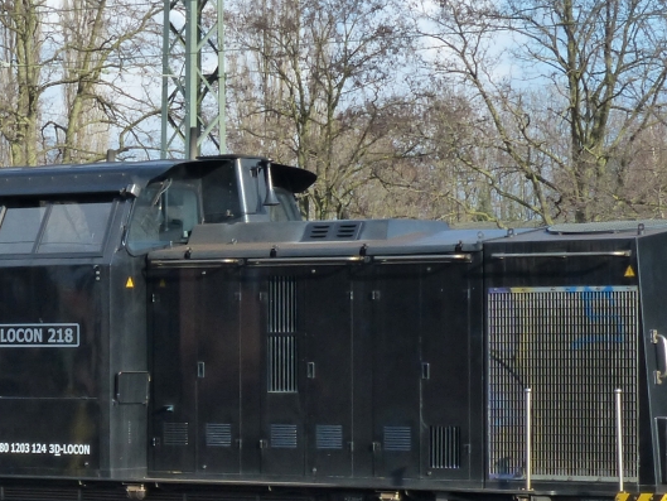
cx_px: 198
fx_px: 3276
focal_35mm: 170
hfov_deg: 11.6
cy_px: 399
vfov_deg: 8.7
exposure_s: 1/160
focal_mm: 13.5
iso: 160
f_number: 8
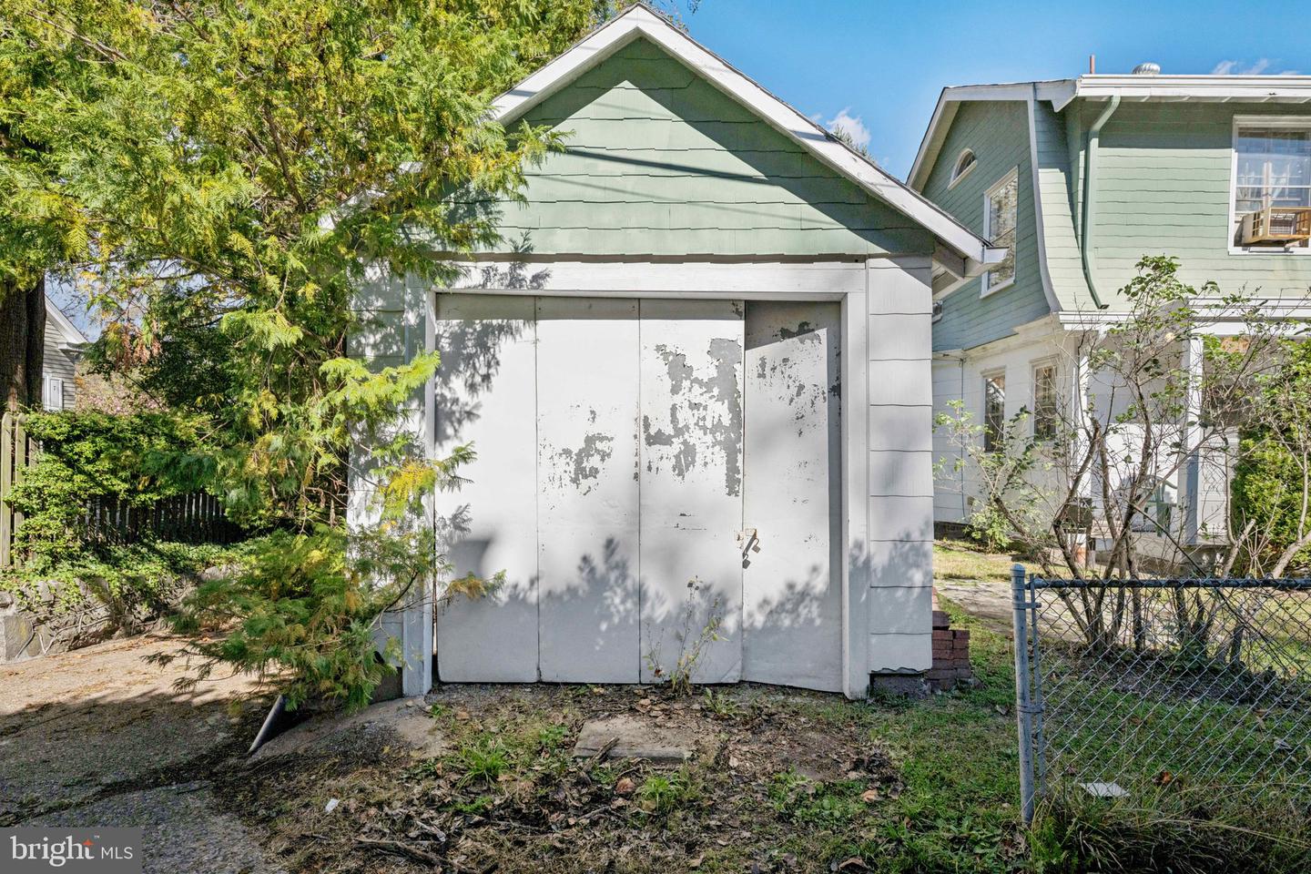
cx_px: 656
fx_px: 674
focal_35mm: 18
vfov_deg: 65.9
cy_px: 437
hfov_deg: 88.4
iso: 400
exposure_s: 1/2000
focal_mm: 18.5
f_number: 7.1
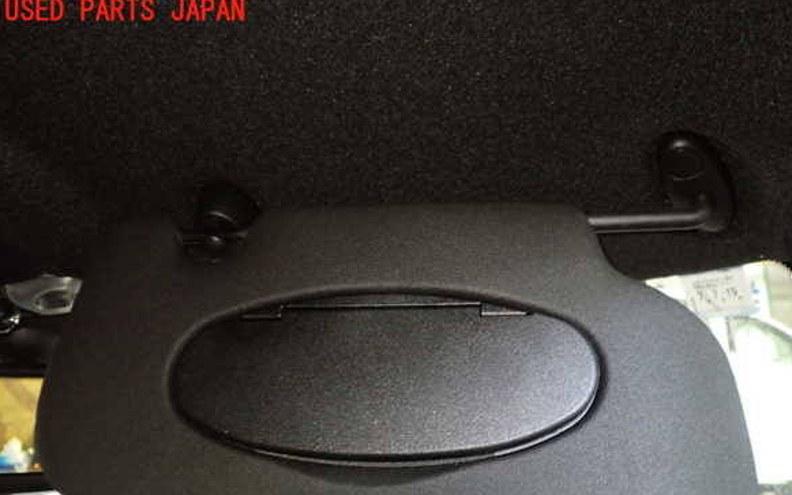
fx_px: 755
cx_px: 406
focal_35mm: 35
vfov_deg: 36.1
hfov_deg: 55.3
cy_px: 301
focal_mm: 5.79
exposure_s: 1/15
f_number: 2.4
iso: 800
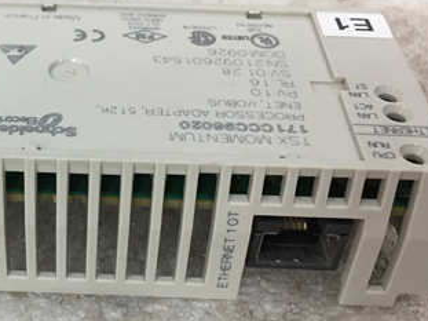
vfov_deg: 25.9
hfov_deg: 33.1
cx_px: 67
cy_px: 215
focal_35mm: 56
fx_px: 692
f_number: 2.2
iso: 100
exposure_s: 1/33
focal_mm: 4.15
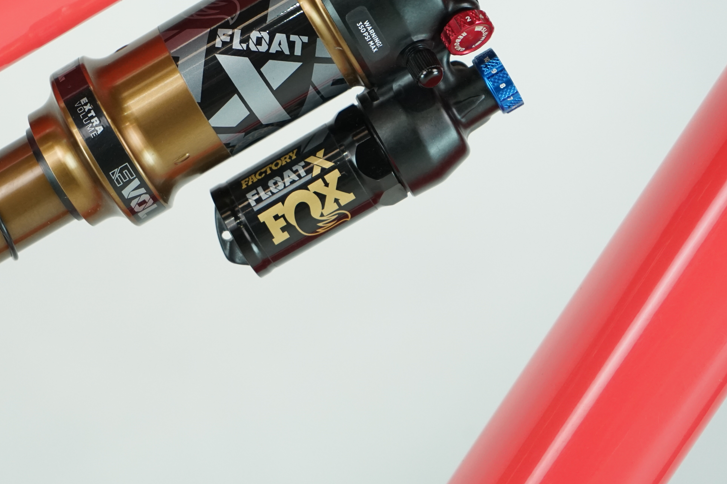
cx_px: 176
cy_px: 118
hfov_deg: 18.6
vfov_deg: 12.5
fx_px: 2201
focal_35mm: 109
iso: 1600
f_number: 5.6
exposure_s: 1/200
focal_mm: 70
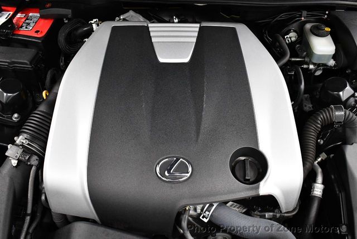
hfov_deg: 53.1
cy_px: 120
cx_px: 178
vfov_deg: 37.0
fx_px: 358
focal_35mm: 36
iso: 2000
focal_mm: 18
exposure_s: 1/125
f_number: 3.5
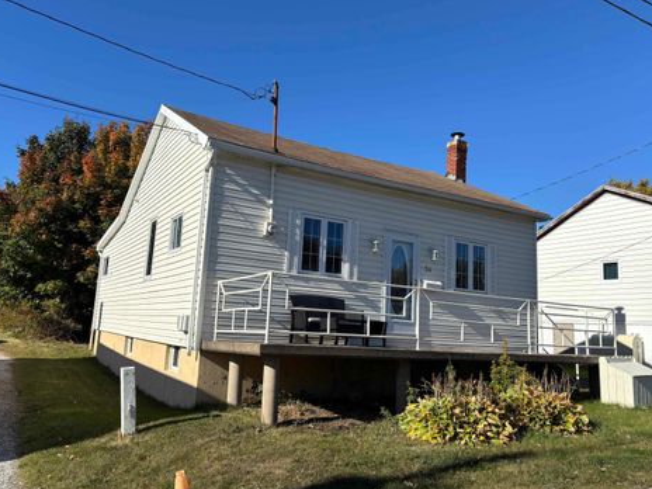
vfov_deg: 49.7
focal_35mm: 28
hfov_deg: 63.4
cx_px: 311
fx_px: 527
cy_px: 240
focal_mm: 5.96
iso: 50
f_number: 1.6
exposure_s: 1/4082
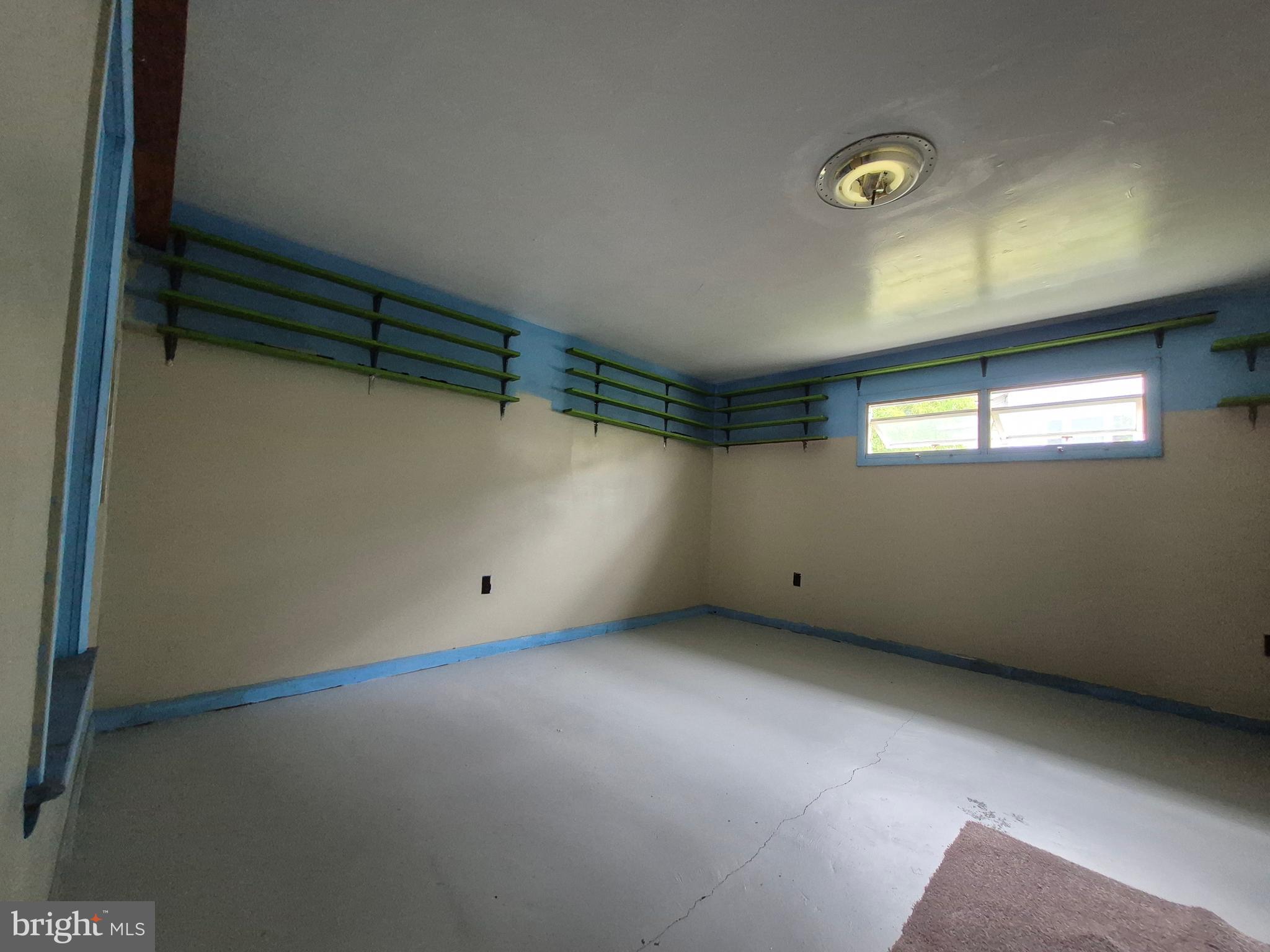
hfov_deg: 106.2
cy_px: 476
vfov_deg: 89.9
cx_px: 635
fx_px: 477
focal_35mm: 13
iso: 640
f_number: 2.2
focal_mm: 1.74
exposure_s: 1/60
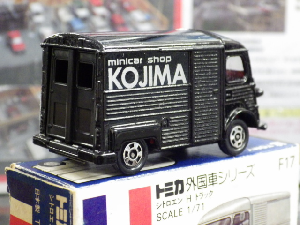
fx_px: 754
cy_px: 112
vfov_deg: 17.0
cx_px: 150
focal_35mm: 87
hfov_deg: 22.5
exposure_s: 1/20
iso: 1600
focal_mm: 15.6
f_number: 4.4
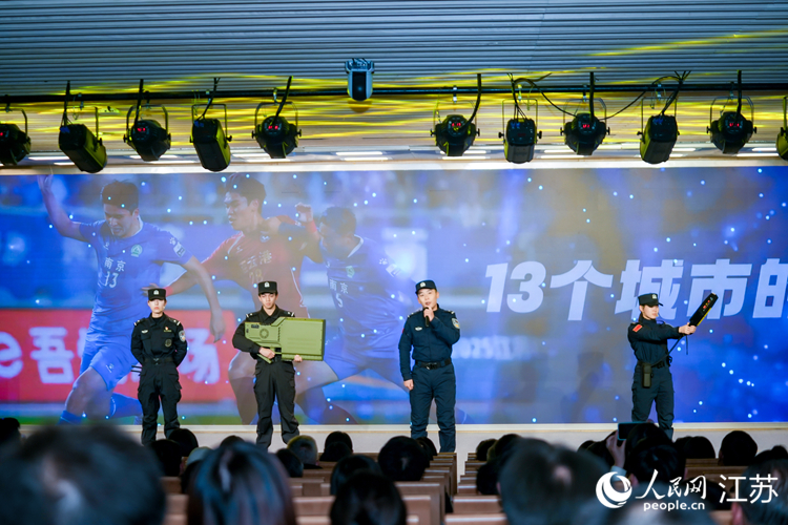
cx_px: 394
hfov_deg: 28.8
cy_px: 262
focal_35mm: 70
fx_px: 1532
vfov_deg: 19.5
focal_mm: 70
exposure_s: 1/100
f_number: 4
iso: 320
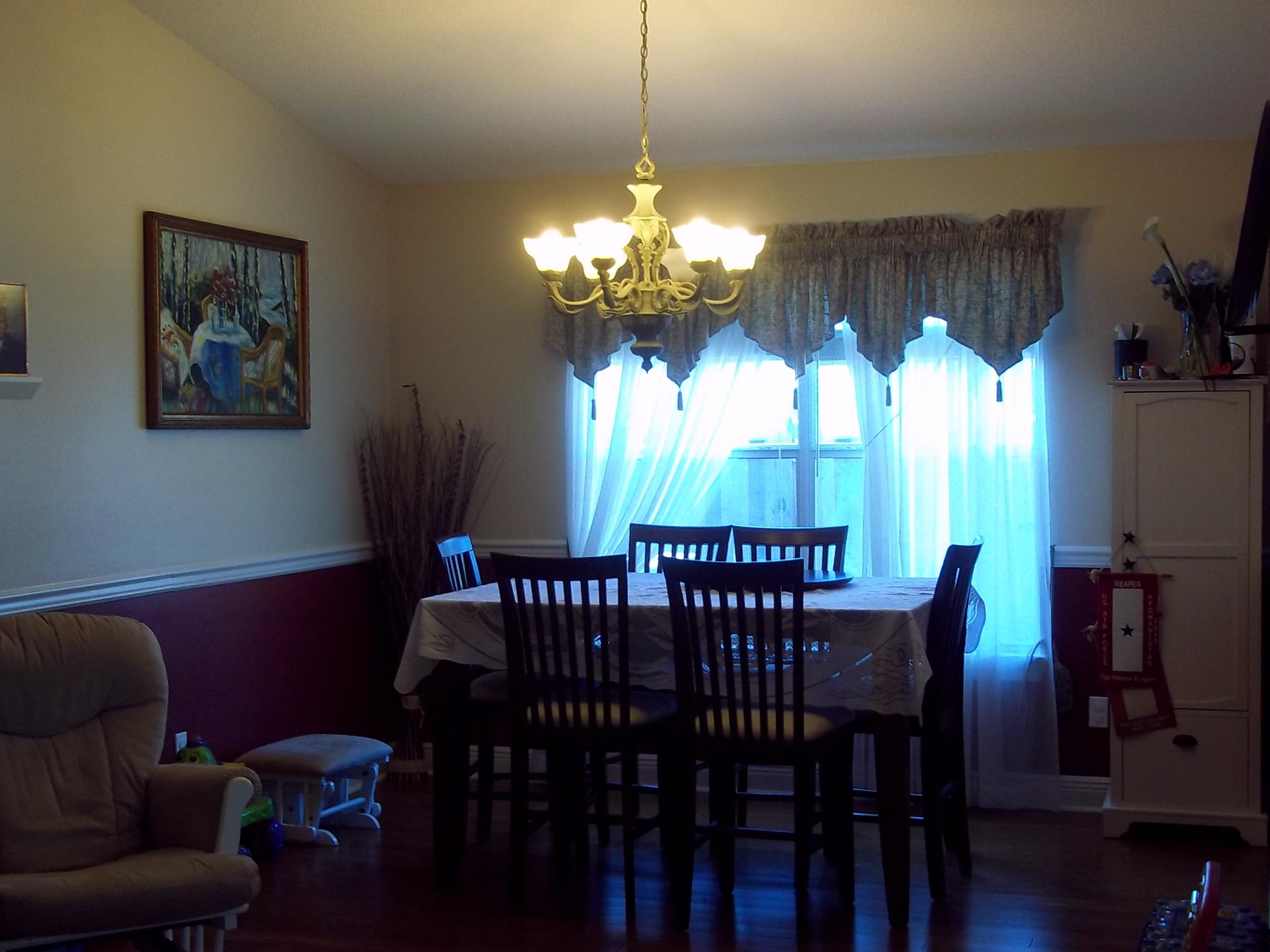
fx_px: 1798
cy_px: 479
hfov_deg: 38.9
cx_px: 636
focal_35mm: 49
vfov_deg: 29.7
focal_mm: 6.5
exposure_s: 1/30
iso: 112
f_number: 3.1
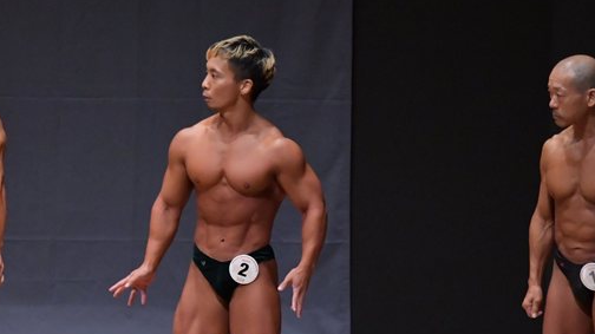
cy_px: 260
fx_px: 6860
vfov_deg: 2.8
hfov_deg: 5.0
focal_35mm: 435
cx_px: 325
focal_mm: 180
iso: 6400
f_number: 5.6
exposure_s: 1/400
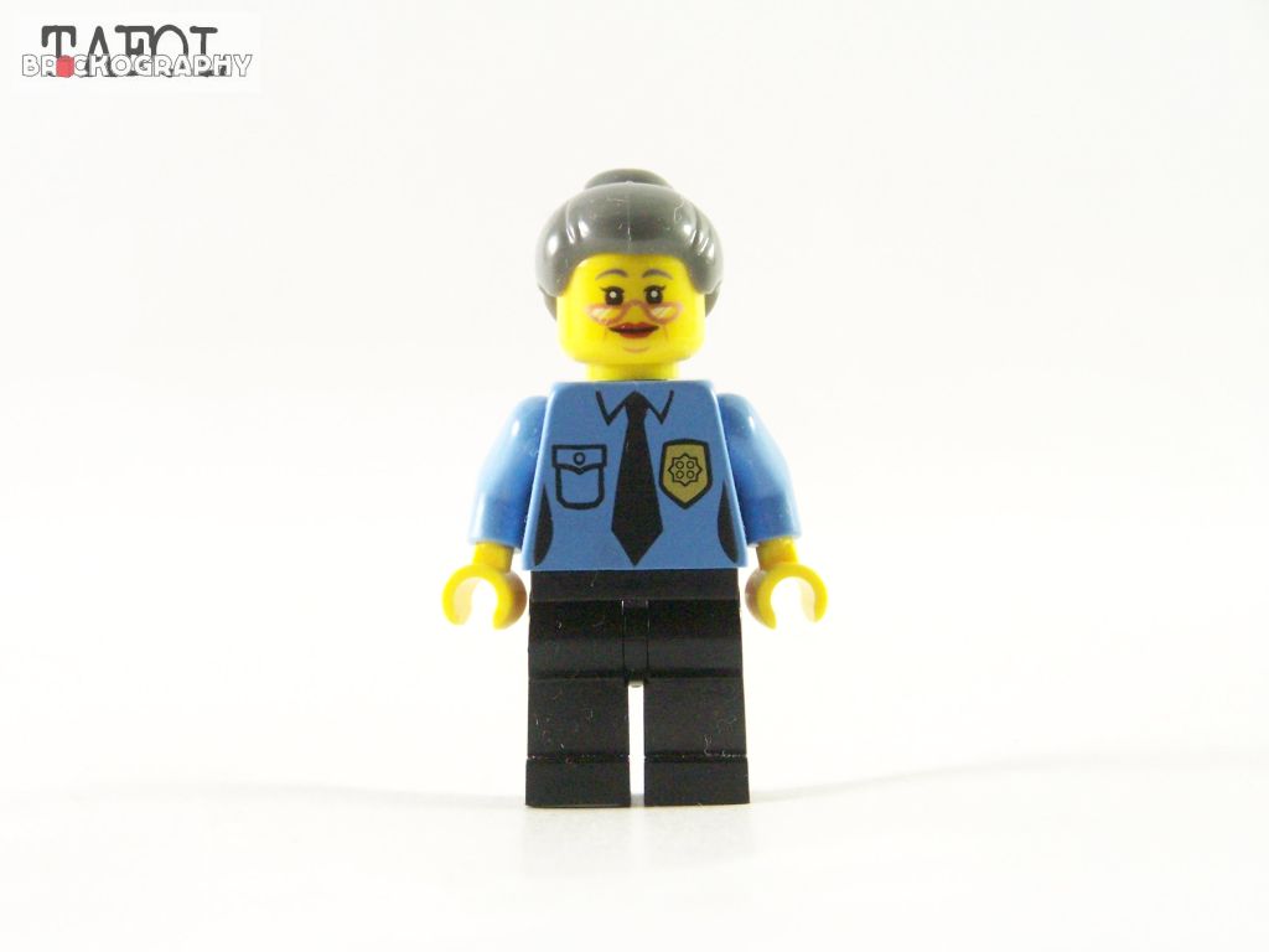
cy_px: 476
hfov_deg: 16.8
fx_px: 4289
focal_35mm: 117
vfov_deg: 12.7
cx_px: 634
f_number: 3.6
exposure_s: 1/60
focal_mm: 19.4
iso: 400
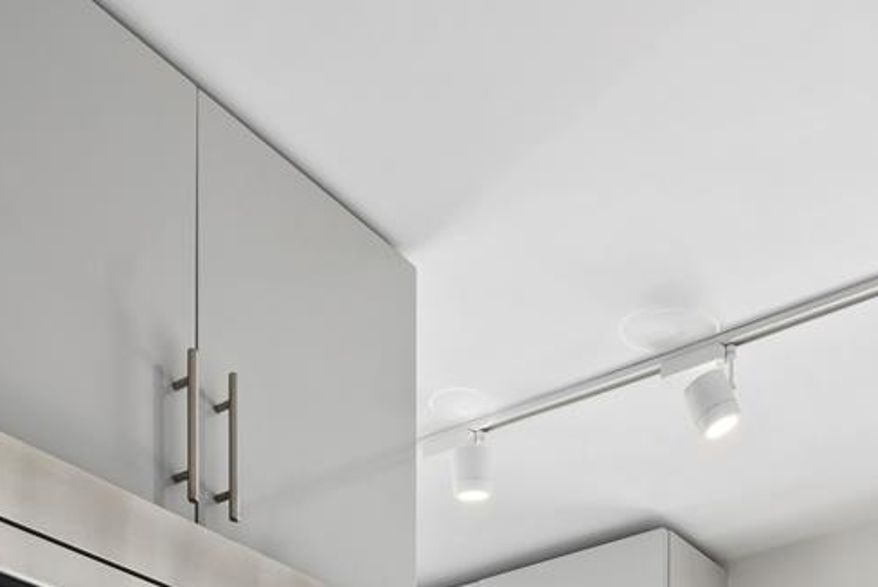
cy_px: 1139
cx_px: 554
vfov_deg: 17.4
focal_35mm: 59
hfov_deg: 33.7
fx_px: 1440
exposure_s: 1/4
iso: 100
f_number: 8
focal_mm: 15
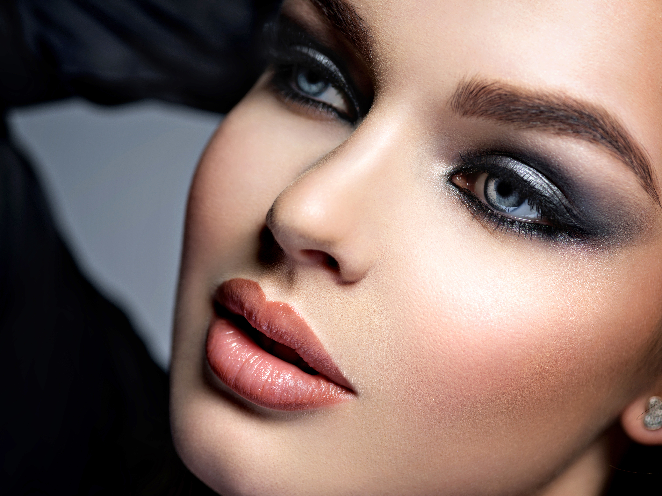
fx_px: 1798
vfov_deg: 15.7
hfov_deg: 20.9
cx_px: 331
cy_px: 248
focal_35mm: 94
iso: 100
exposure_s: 1/100
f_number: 6.3
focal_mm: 120
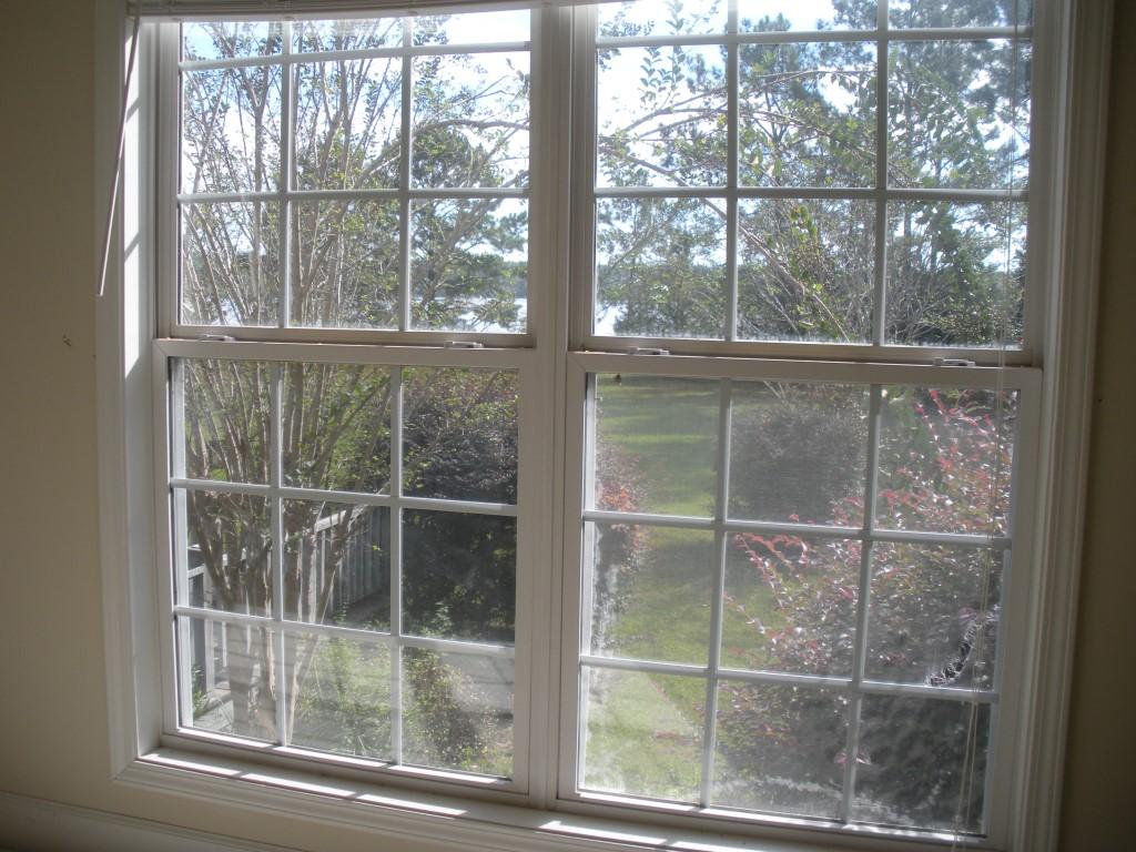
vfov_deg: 39.7
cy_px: 426
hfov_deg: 51.4
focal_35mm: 36
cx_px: 568
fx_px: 1181
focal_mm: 6.3
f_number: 3.5
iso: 64
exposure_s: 1/193
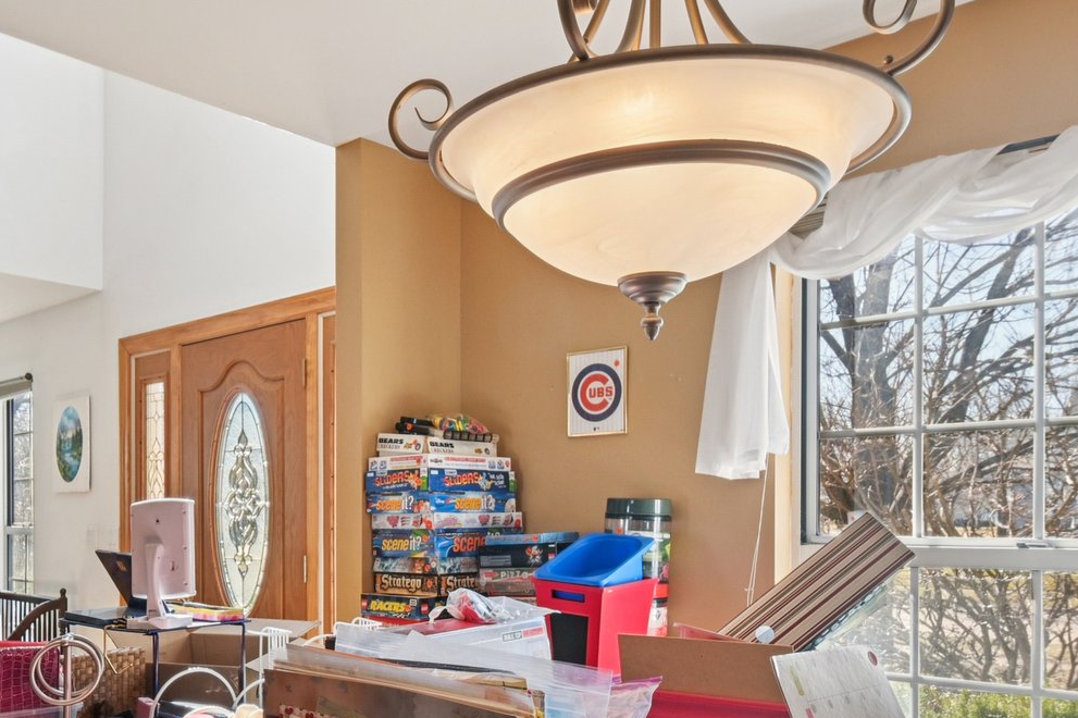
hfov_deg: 59.2
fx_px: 928
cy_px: 551
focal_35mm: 31
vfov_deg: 40.9
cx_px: 382
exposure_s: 1/30
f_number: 8
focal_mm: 10
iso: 100
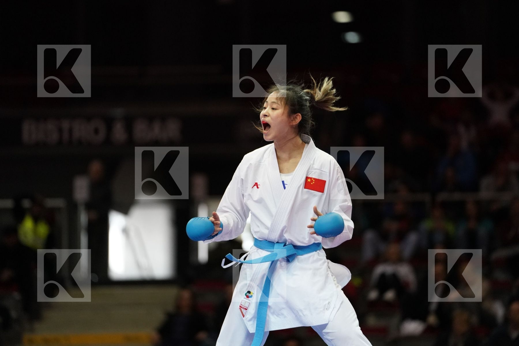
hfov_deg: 10.3
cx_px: 260
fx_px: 2883
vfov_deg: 6.9
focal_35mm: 200
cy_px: 173
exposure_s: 1/1000
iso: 5000
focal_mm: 200
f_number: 2.8
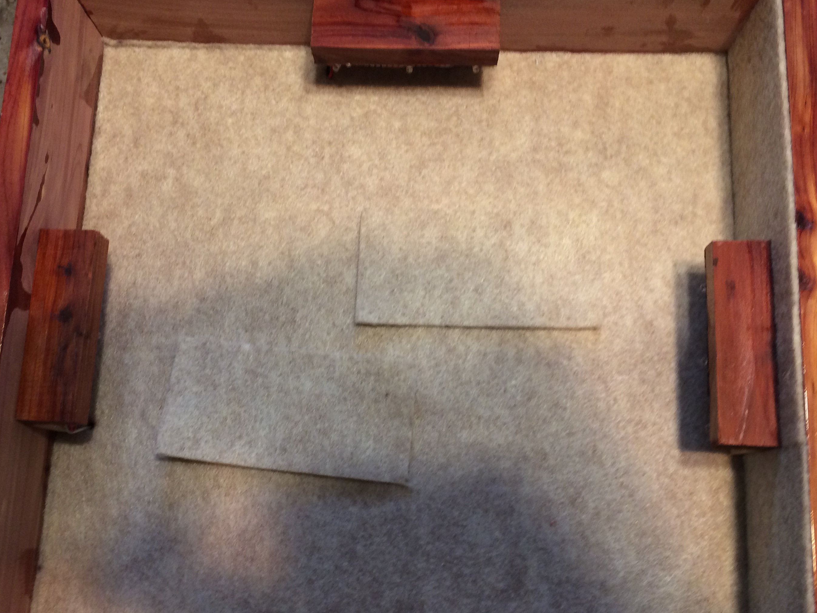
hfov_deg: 52.6
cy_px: 340
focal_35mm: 35
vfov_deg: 40.6
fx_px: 826
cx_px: 383
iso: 125
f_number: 2.2
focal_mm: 4.15
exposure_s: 1/30
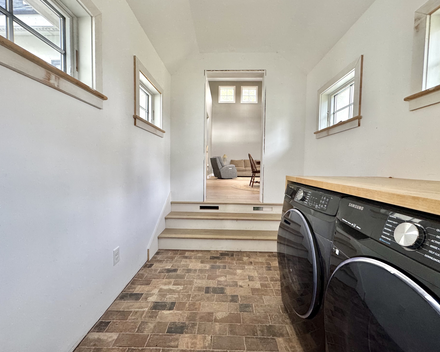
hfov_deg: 96.8
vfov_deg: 84.0
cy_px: 175
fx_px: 195
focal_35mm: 15
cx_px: 220
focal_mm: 2.22
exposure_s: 1/60
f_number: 2.2
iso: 200
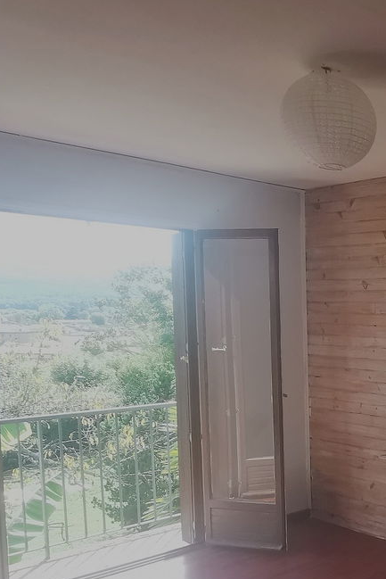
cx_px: 534
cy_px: 370
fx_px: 659
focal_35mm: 41
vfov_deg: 46.9
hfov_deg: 26.4
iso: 64
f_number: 2.2
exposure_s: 1/100
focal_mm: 2.35
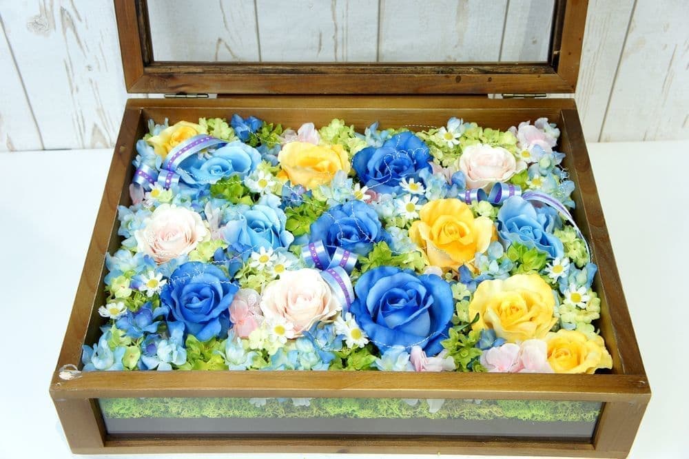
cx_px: 344
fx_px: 832
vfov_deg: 30.8
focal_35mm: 44
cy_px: 230
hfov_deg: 45.0
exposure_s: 1/25
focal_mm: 29
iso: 200
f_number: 5.6
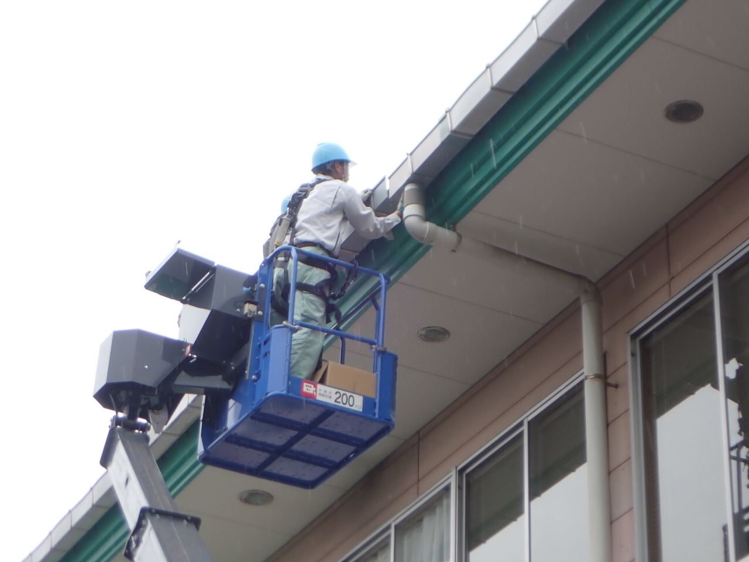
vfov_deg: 15.7
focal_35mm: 94
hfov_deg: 20.9
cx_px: 374
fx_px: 2034
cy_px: 281
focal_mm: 16.79
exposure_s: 1/200
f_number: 4.7
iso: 125
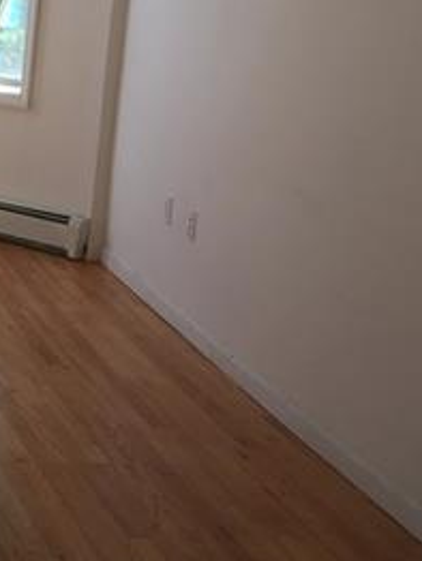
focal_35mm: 85
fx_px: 1379
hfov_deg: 16.3
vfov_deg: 23.0
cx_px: -161
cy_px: 304
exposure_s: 1/120
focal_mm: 4.15
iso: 32
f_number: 2.2
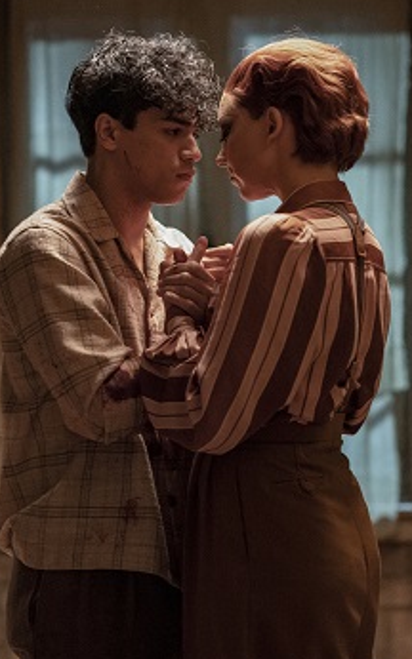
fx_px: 1798
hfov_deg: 13.1
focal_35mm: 100
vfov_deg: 20.8
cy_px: 333
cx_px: 195
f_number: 1.8
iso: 5000
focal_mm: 85
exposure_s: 1/100
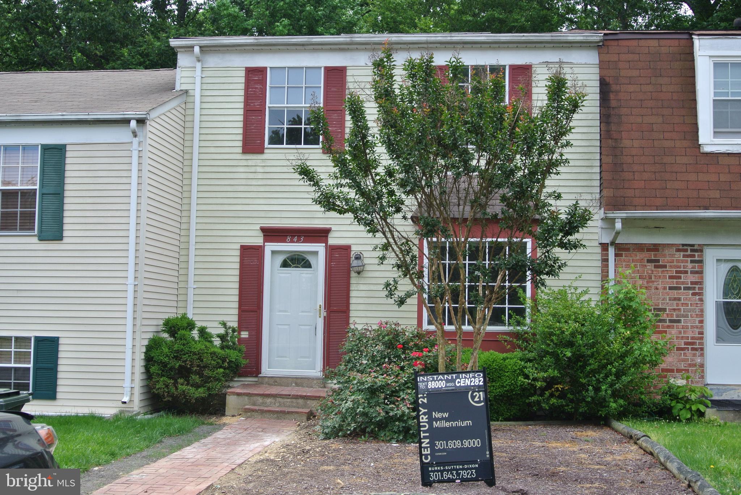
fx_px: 907
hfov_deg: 44.5
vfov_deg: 30.6
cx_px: 370
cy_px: 248
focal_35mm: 44
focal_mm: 16.3
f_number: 4.2
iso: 100
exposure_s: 1/320
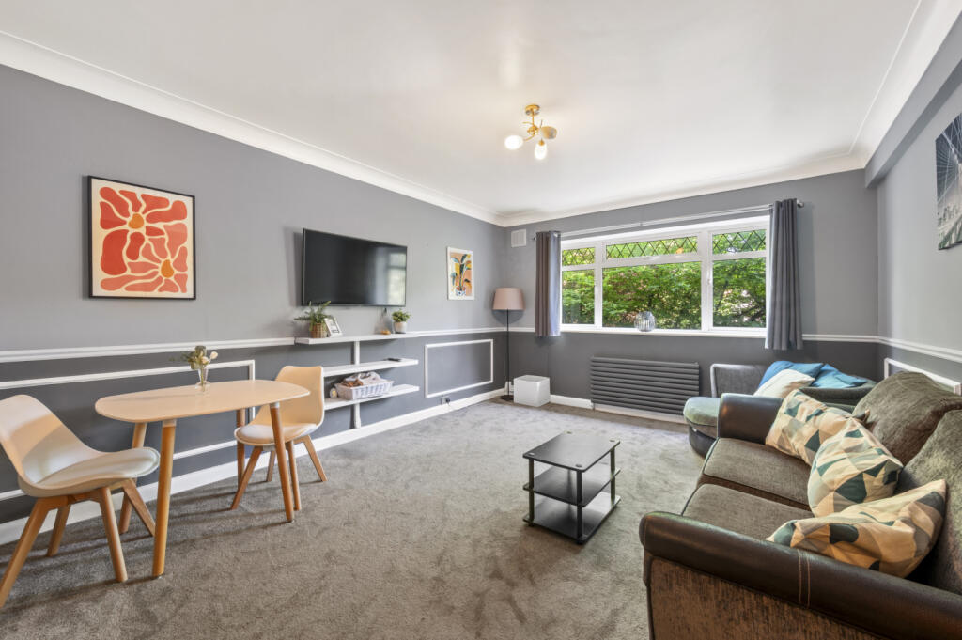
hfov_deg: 104.3
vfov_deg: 81.1
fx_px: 374
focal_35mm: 14
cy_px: 320
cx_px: 481
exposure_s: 15
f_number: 16
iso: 200
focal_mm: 14
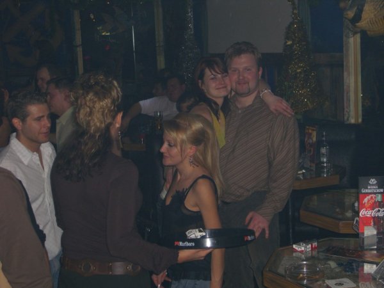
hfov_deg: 28.6
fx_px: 754
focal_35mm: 68
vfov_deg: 21.6
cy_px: 144
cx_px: 192
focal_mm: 14.2
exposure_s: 1/60
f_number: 4
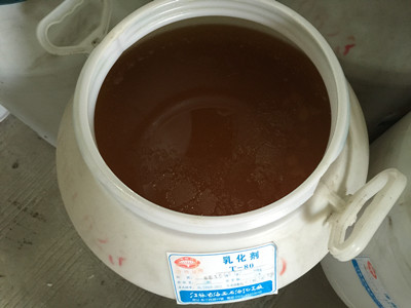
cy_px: 154
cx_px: 206
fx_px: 344
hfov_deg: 61.7
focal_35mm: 29
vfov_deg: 48.2
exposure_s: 1/10
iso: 100
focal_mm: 4.15
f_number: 2.2
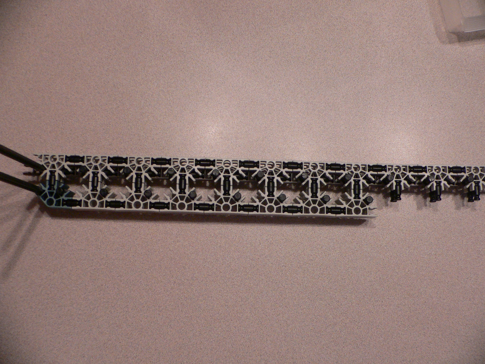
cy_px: 182
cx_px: 242
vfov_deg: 40.7
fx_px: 490
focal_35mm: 35
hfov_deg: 52.6
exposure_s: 1/40
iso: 200
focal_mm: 4.6
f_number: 2.8
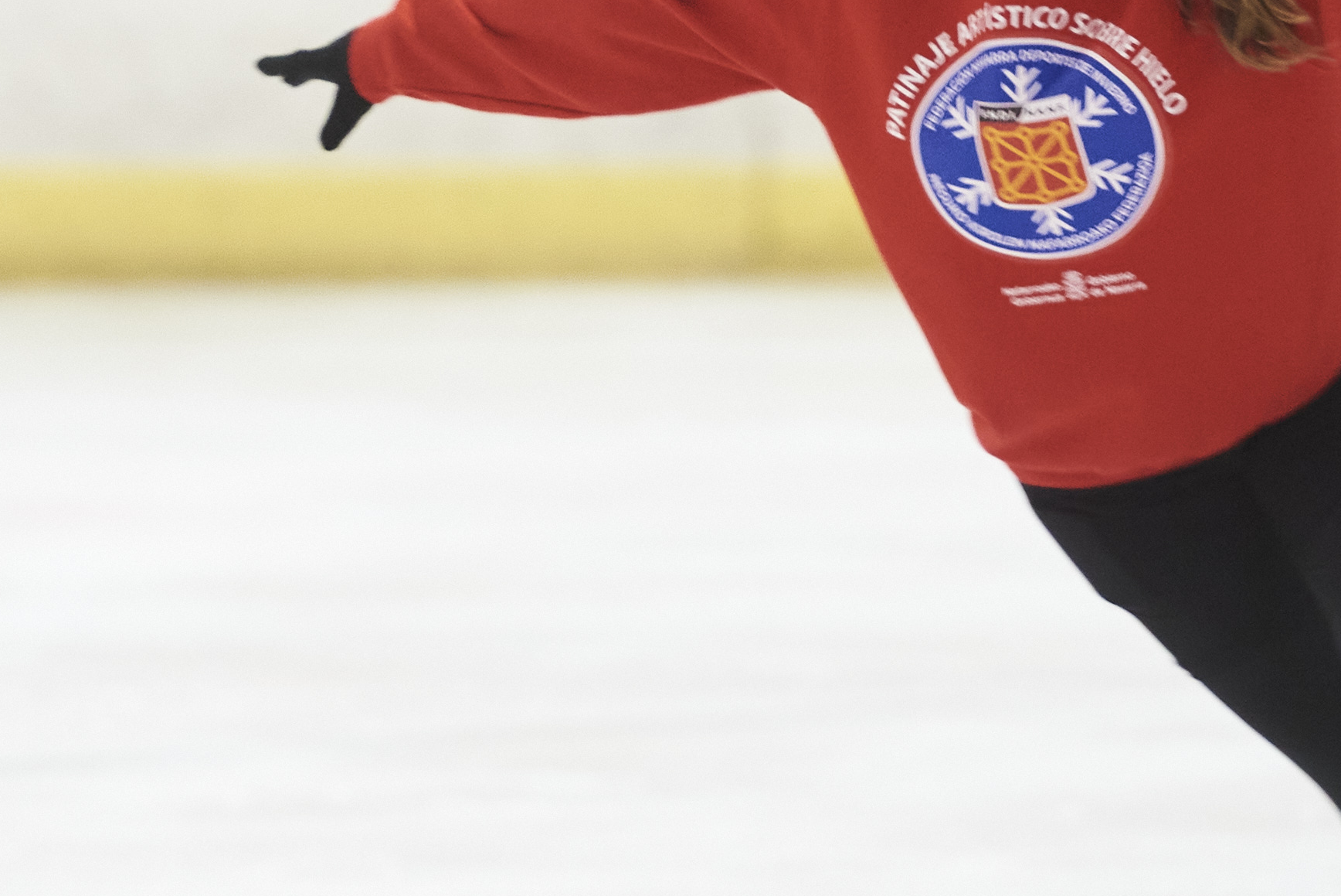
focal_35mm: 656
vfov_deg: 2.1
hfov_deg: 3.1
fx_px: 24445
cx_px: 564
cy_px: 199
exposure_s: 1/200
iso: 2500
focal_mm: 195
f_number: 3.2
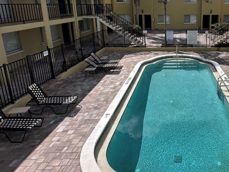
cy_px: 41
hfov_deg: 62.3
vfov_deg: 50.7
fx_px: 172
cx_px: 179
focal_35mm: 26
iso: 50
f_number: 2.2
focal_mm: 2.22
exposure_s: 1/2959
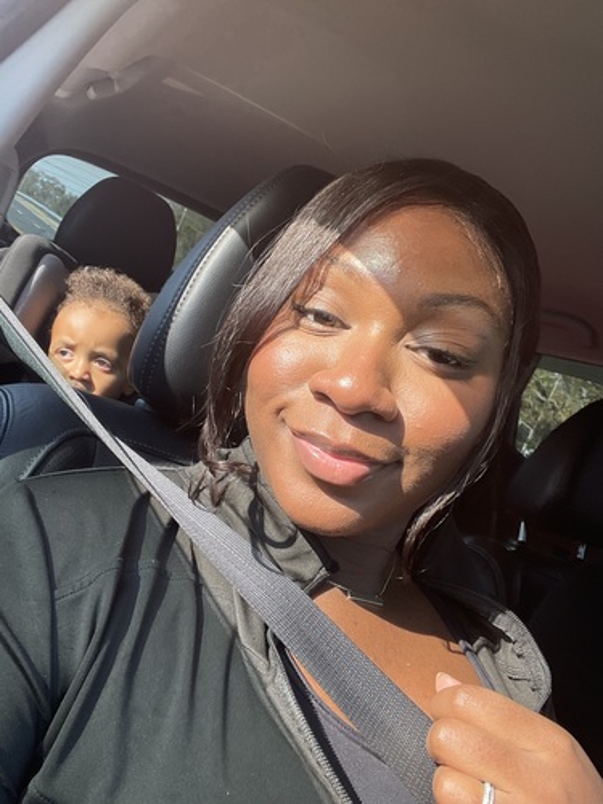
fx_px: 697
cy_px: 402
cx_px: 302
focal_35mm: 30
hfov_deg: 46.8
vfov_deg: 60.0
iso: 25
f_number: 2.2
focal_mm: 2.71
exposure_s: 1/263
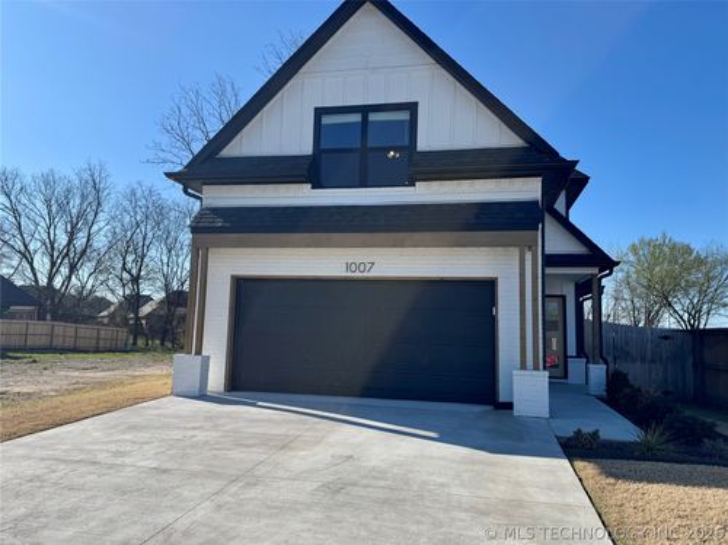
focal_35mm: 24
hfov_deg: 71.6
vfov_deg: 56.7
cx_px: 364
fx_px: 504
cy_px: 272
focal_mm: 6.76
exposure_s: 1/4950
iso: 80
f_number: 1.78
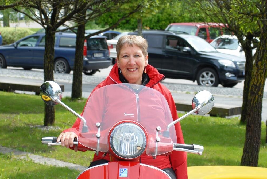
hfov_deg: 16.6
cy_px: 88
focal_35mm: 123
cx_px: 134
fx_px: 913
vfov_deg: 11.2
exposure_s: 1/180
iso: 200
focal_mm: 80
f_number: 7.1
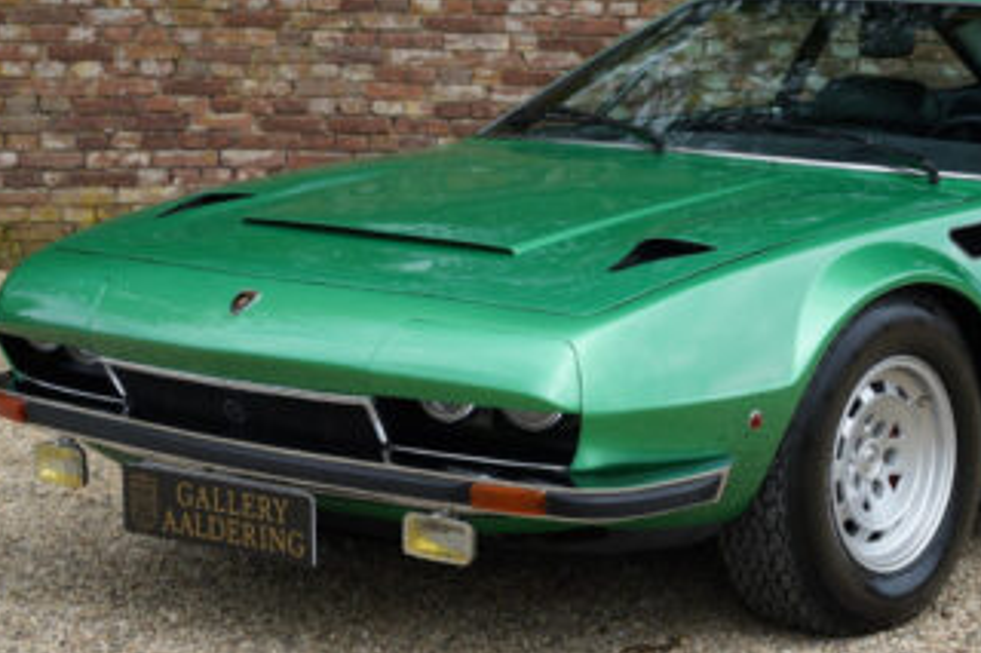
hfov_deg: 19.2
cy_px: 169
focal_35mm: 106
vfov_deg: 12.9
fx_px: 2875
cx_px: 779
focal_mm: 56.3
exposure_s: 1/80
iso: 100
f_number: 6.3
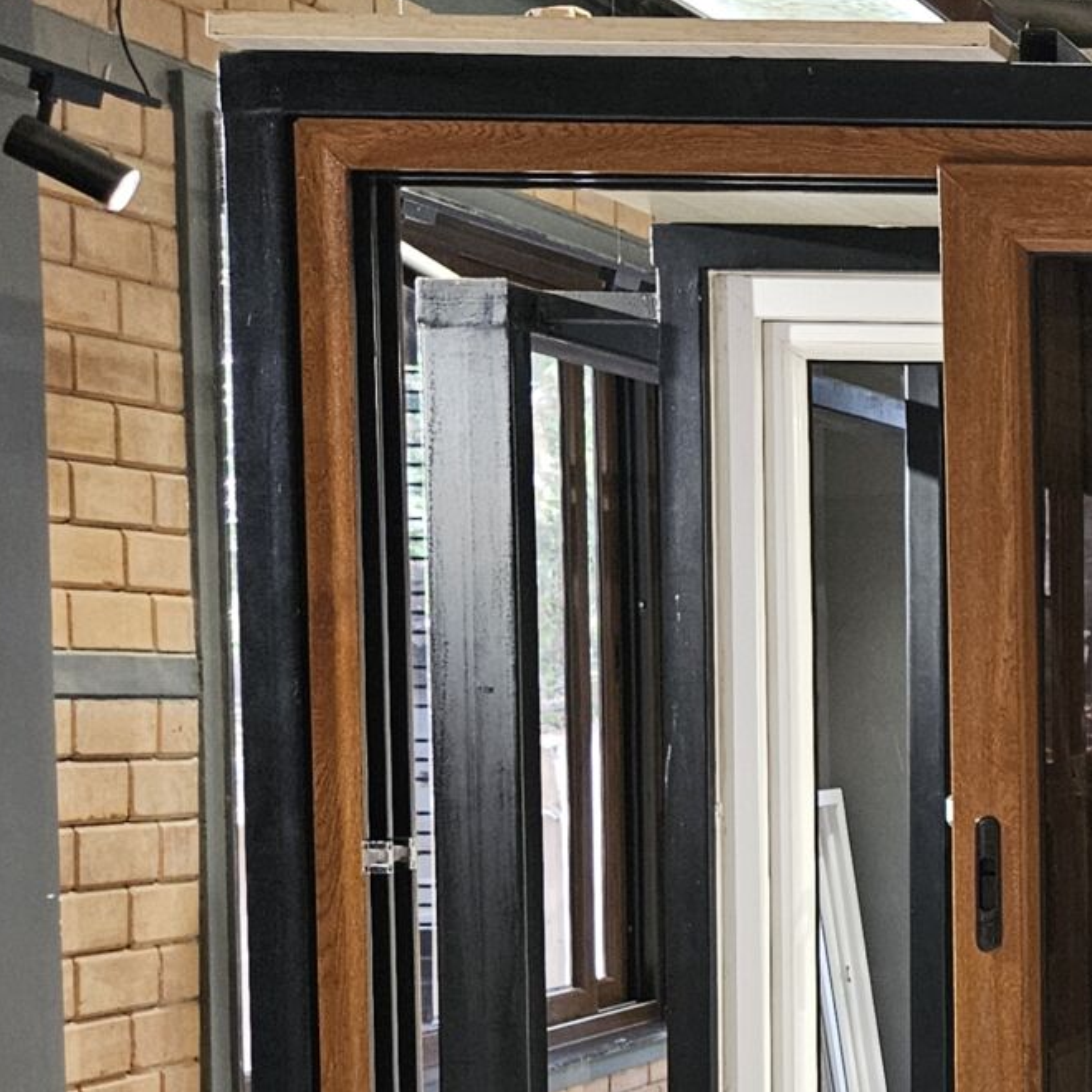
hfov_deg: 18.7
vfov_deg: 22.3
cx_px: 1815
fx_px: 2748
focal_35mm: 77
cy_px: 817
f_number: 1.8
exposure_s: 1/100
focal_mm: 5.4
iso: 250
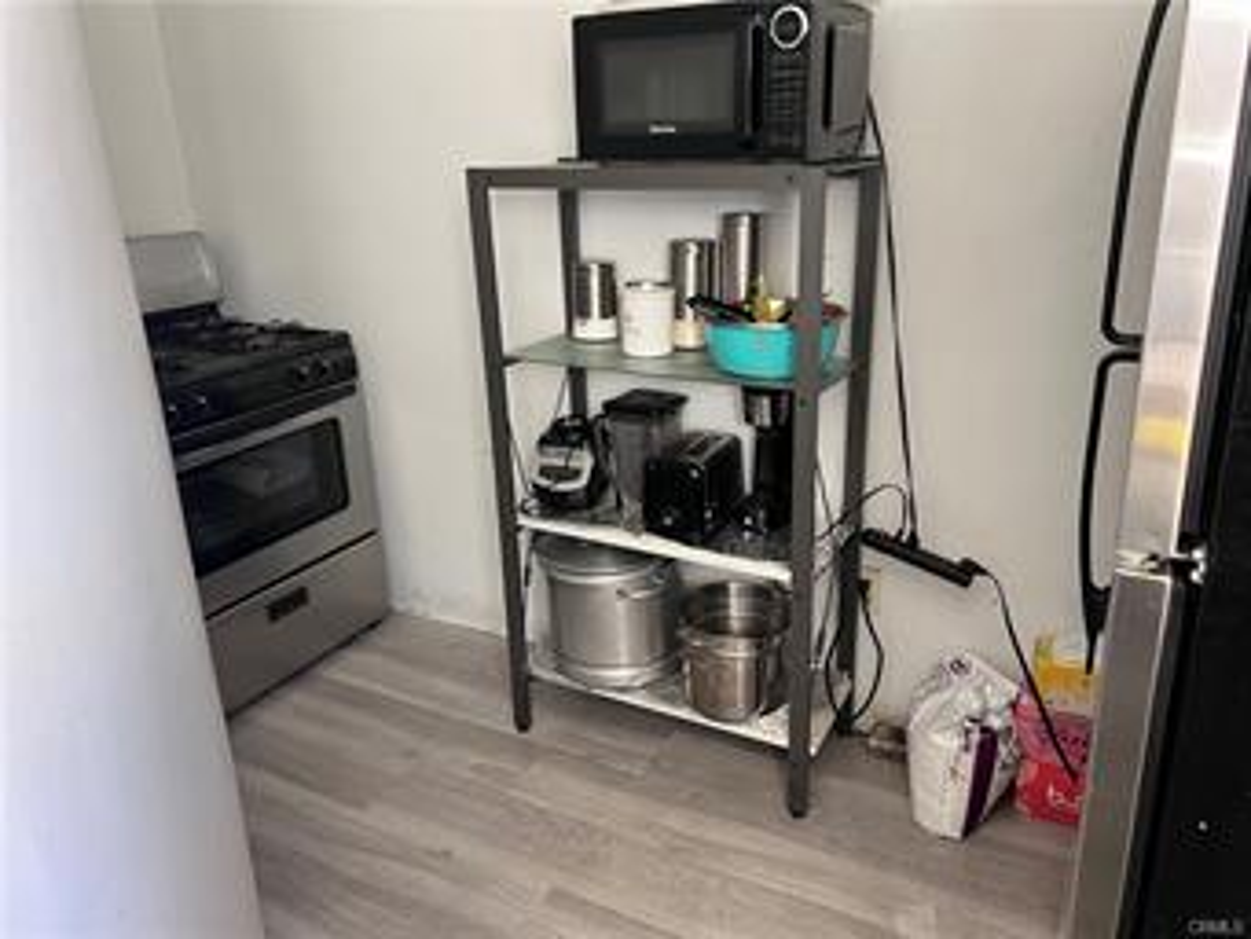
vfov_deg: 53.1
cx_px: 626
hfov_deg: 67.3
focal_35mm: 26
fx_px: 940
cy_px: 470
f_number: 1.5
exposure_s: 1/60
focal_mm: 5.7
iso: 160
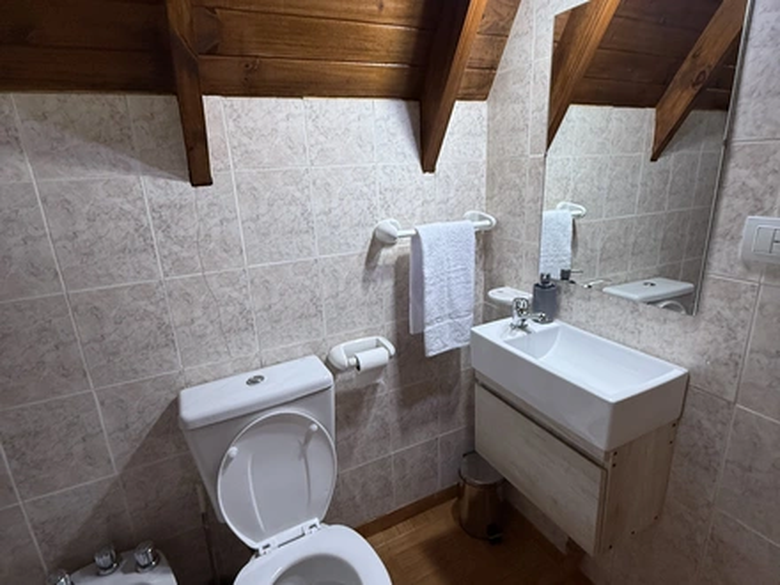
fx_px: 315
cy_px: 292
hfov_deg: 102.1
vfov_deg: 85.7
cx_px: 390
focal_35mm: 14
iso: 320
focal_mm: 2.22
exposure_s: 1/100
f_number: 2.2
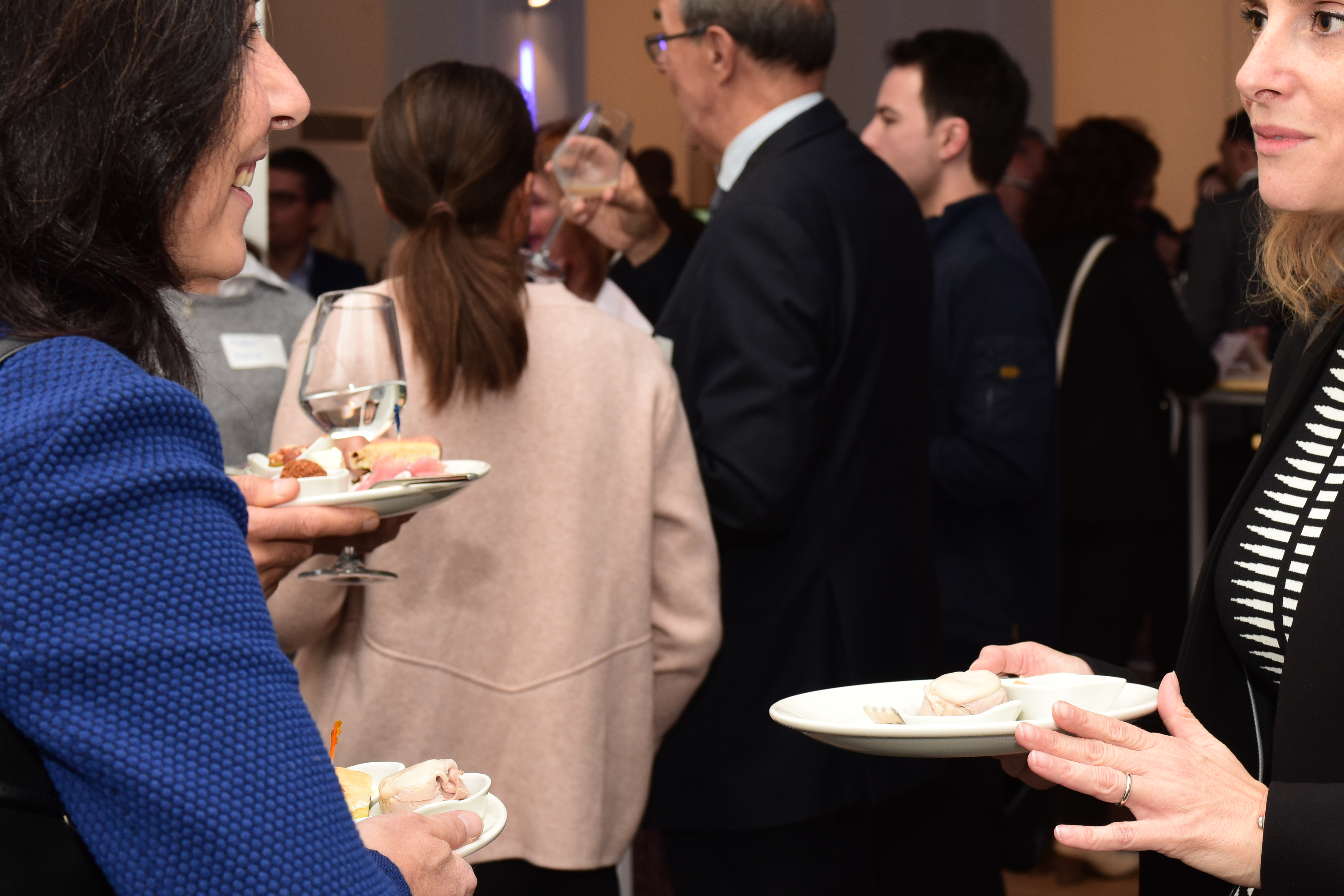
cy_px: 339
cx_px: 887
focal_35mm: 95
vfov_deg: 14.4
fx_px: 3547
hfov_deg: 21.4
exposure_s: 1/60
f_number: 6.3
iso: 500
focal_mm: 56
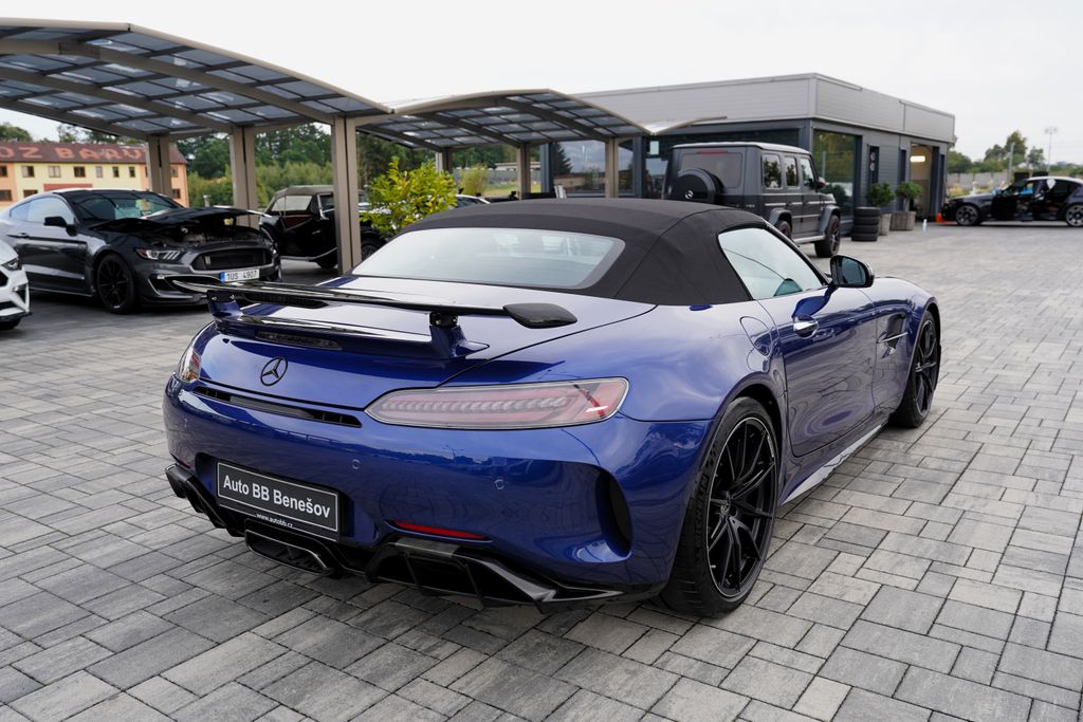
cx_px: 542
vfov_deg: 45.0
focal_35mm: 29
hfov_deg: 63.7
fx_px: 872
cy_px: 361
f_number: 4.5
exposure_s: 1/80
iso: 100
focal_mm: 29
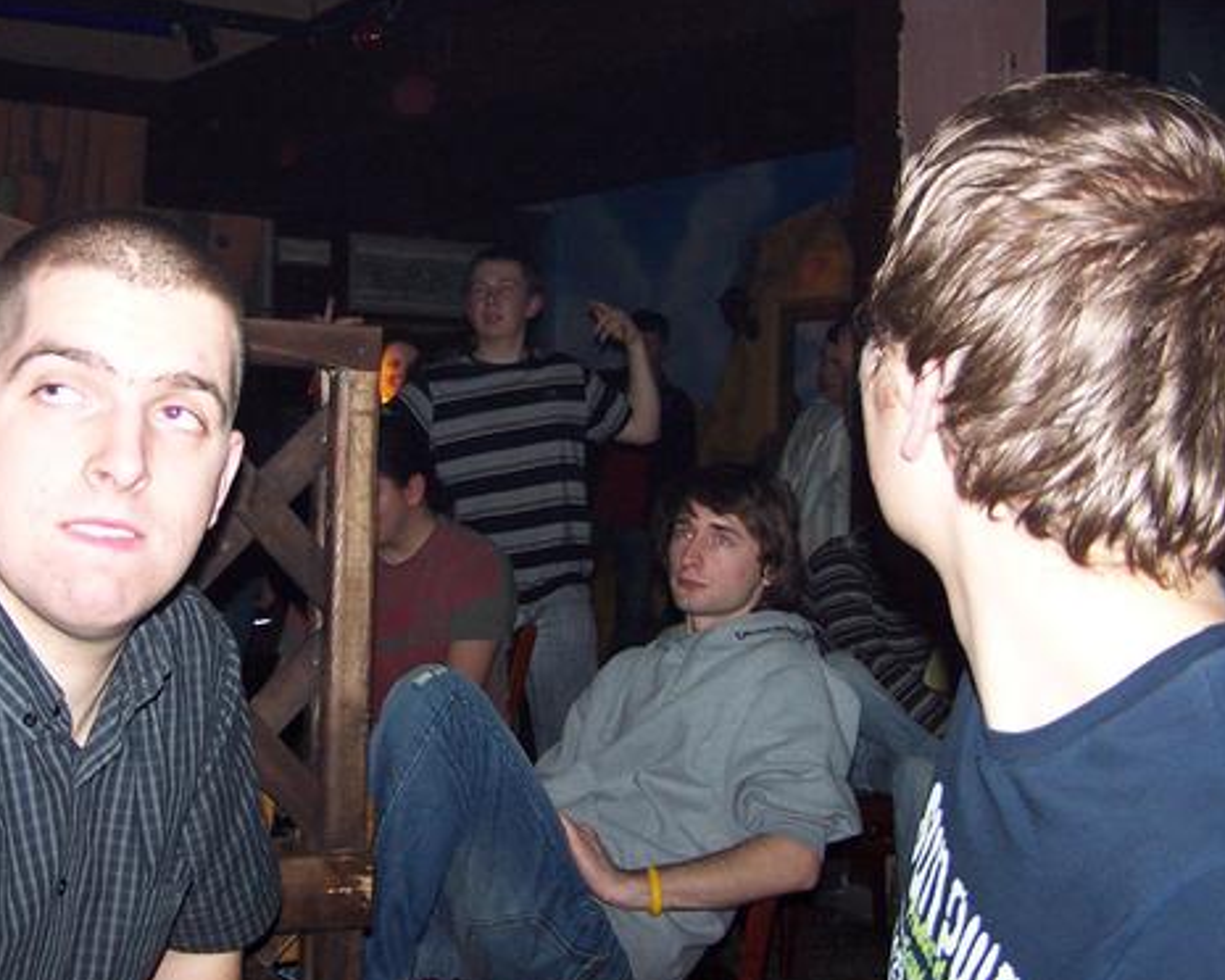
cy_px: 429
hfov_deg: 36.6
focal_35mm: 51
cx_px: 535
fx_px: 1849
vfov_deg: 29.7
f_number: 2.8
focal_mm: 6.3
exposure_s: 1/60
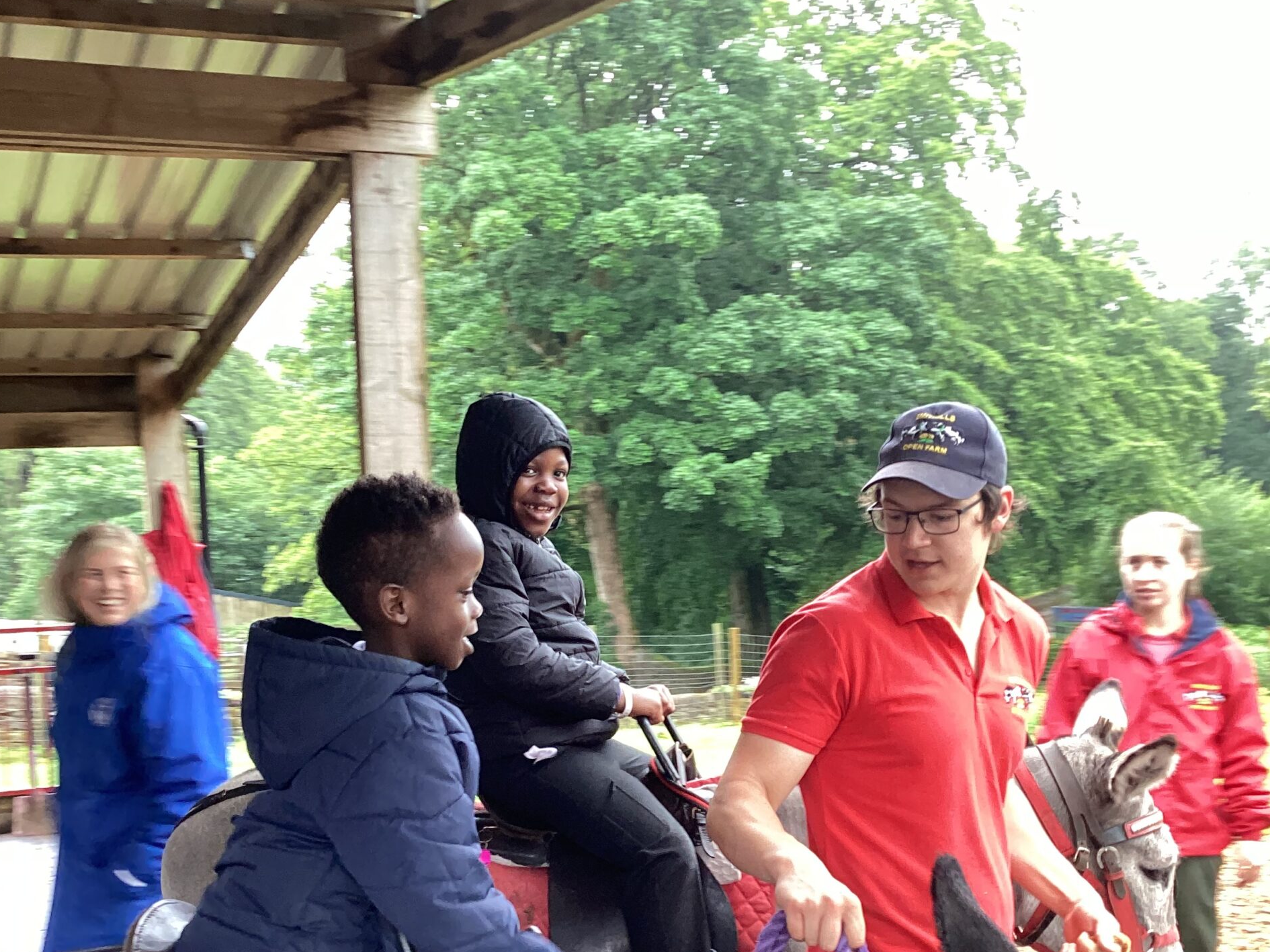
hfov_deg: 44.8
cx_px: 626
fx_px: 1541
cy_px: 617
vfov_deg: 34.1
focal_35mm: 42
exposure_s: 1/50
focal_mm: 3.3
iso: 100
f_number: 2.4
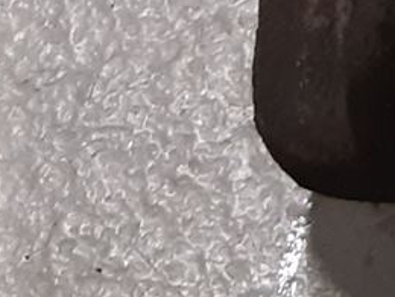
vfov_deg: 6.4
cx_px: 735
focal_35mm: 205
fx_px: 2339
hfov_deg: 9.2
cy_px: -688
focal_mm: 3.93
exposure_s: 1/50
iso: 125
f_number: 1.7
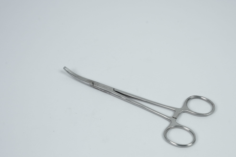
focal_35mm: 82
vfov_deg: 16.6
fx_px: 538
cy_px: 98
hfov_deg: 24.7
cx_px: 138
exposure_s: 1/125
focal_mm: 64.1
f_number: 10
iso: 1250
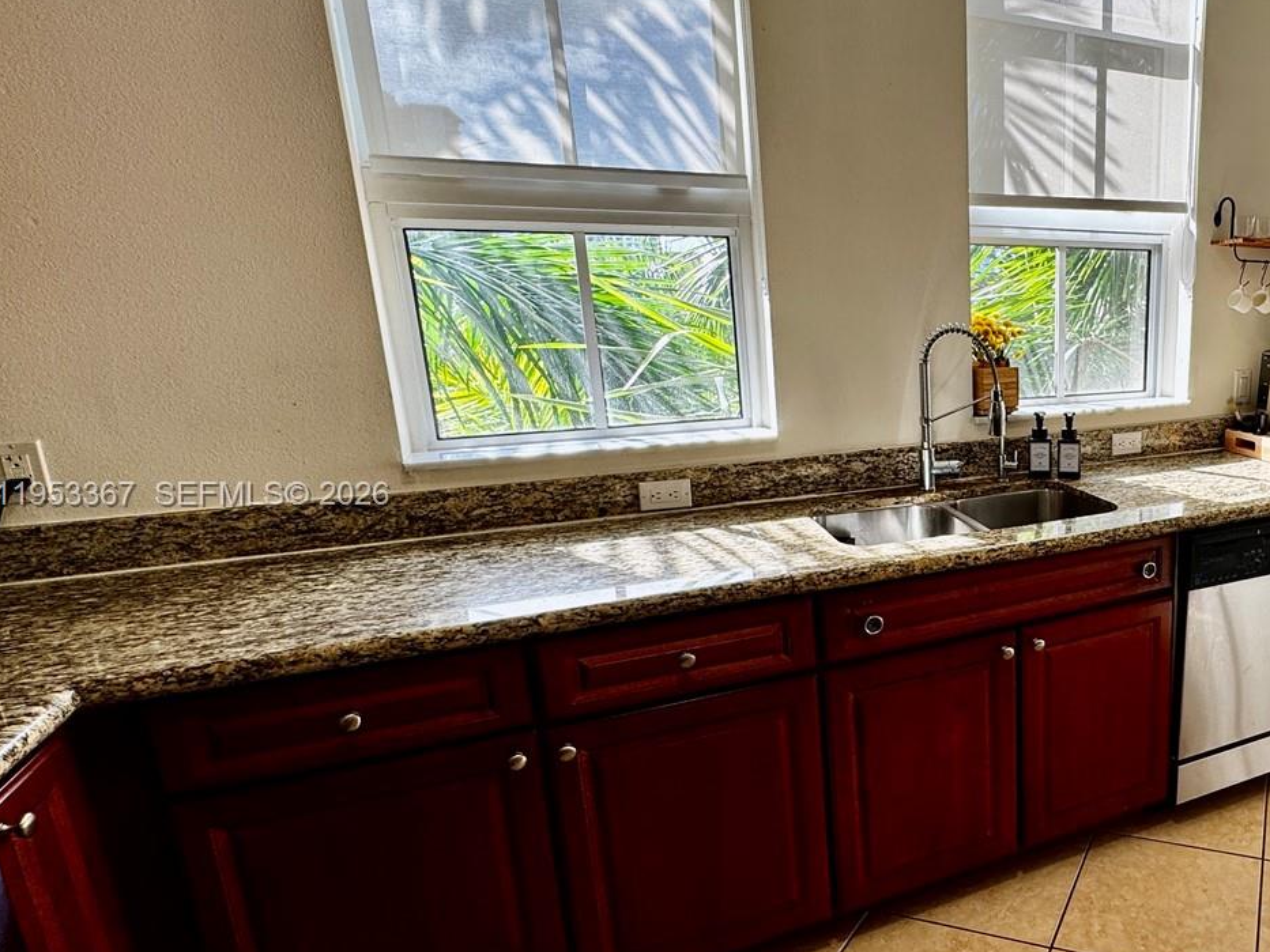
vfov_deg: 56.8
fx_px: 881
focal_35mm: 24
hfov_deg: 63.9
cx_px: 1055
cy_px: 496
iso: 50
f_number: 2.2
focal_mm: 2.22
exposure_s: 1/120
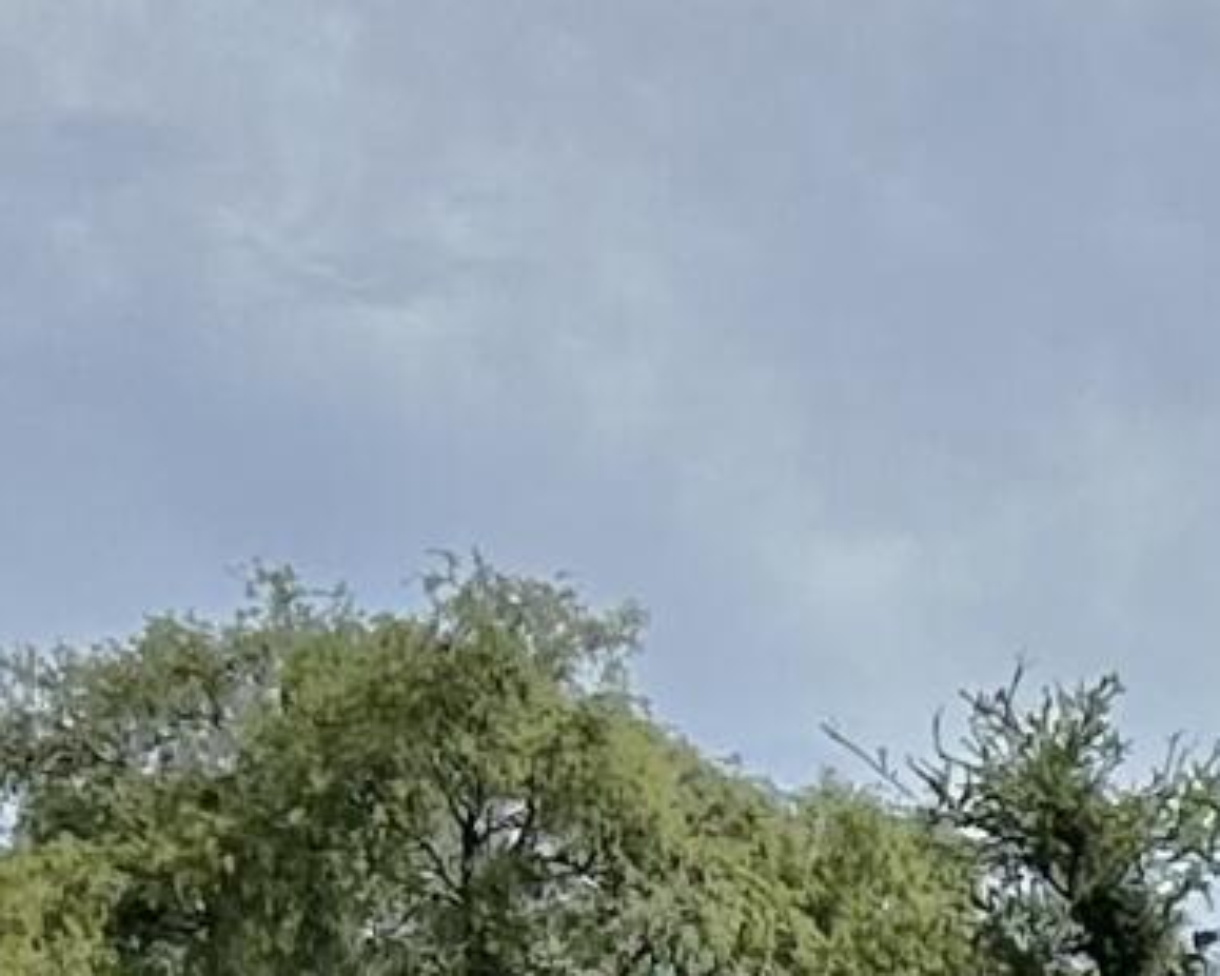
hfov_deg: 8.4
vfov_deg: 8.3
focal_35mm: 182
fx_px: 6573
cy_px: 1608
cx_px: 4023
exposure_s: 1/9709
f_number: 1.78
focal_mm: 6.86
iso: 80
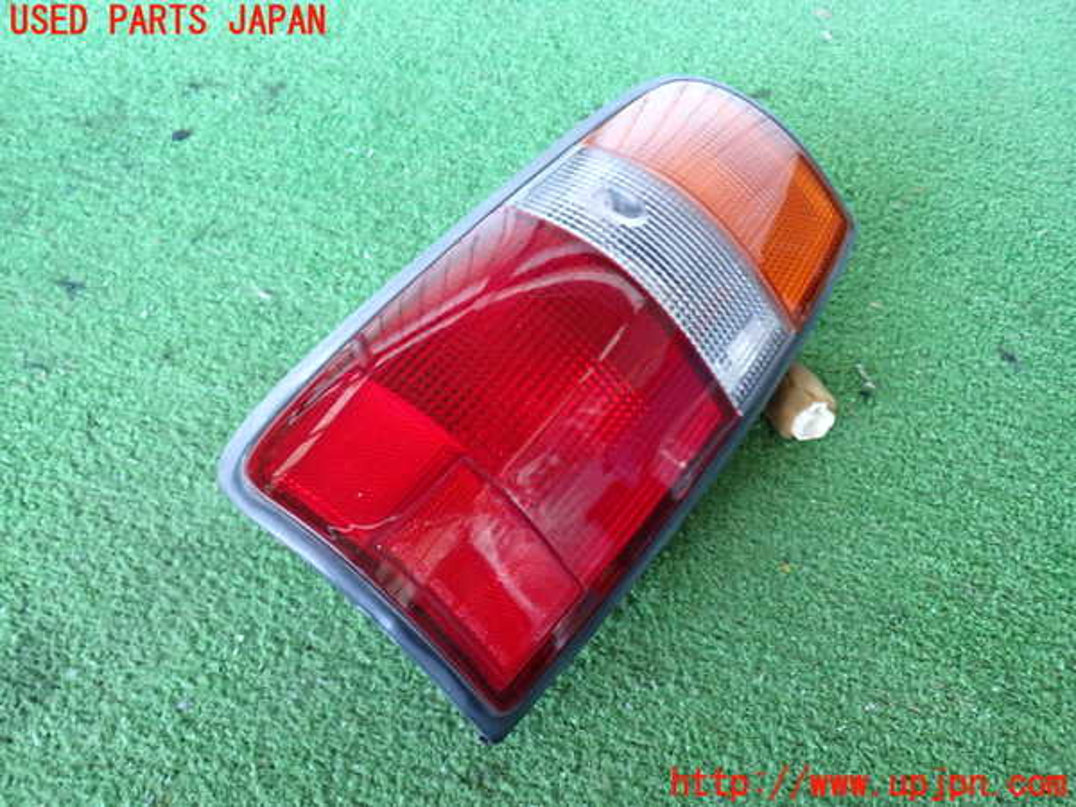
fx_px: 933
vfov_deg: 46.8
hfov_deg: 60.0
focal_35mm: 30
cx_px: 538
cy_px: 404
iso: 400
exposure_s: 1/30
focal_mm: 5.4
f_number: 2.3
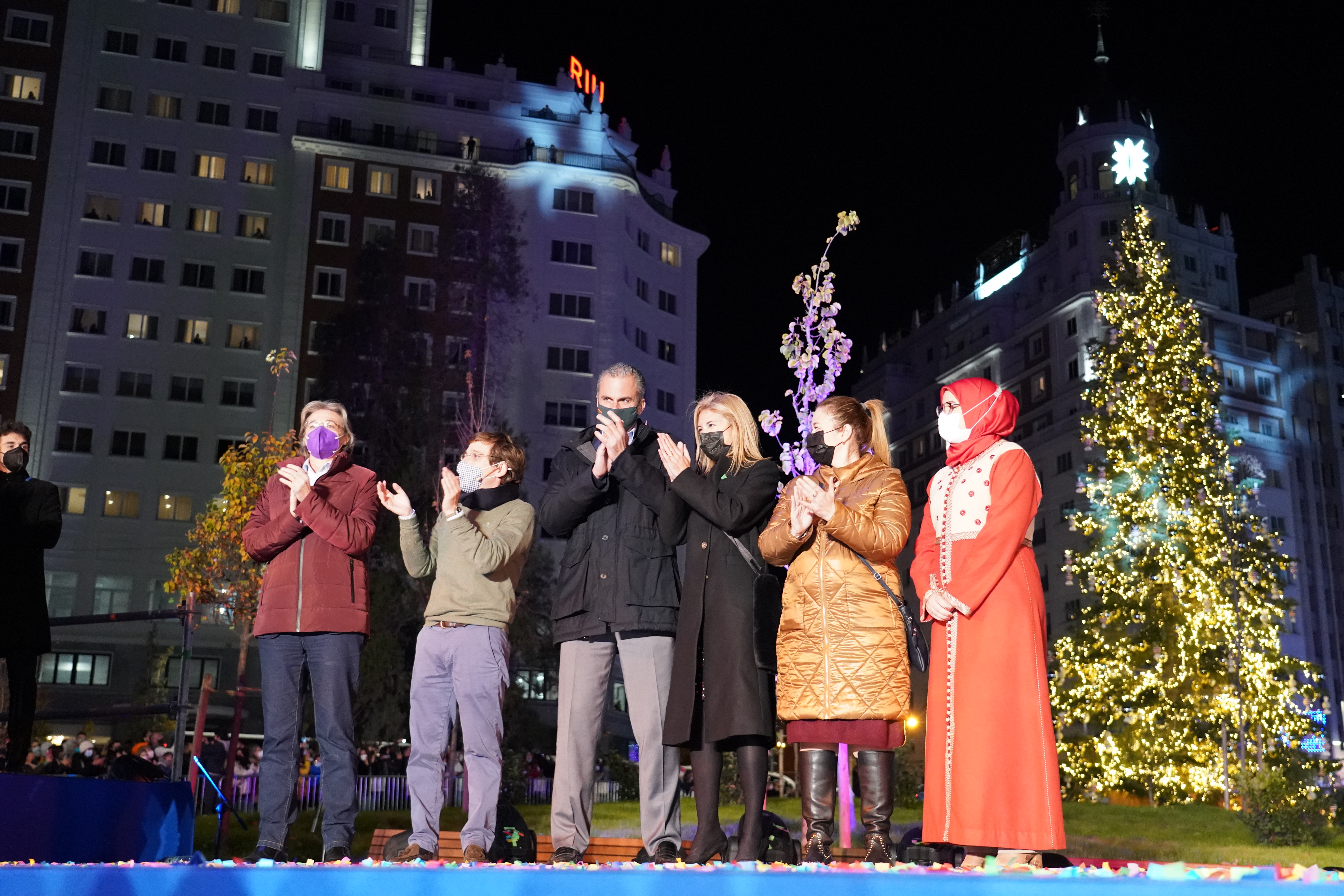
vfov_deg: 33.4
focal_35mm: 40
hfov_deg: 48.5
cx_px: 672
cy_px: 448
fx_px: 1493
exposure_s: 1/200
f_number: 4
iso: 6400
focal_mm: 40
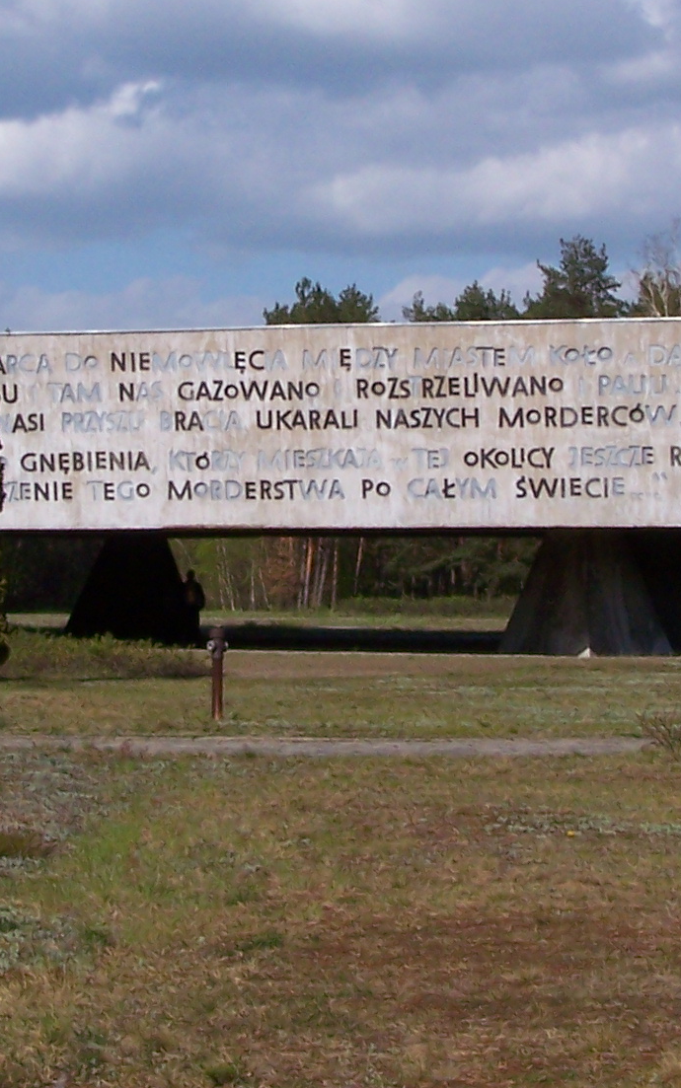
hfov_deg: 13.2
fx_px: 2938
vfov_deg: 20.9
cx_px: 361
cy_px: 376
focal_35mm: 99
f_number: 5.6
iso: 100
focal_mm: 6.7
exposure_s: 1/800
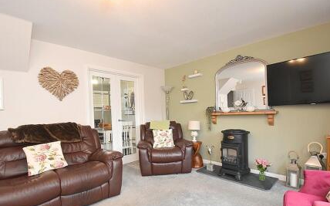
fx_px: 153
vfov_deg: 67.6
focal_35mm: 17
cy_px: 117
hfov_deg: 94.4
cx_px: 159
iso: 1600
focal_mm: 10
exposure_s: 1/60
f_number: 4
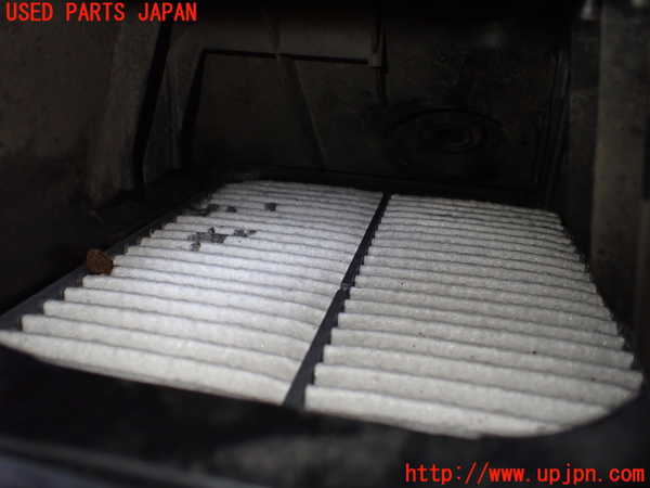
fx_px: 563
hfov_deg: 60.0
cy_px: 244
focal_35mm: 30
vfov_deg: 46.8
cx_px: 325
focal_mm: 5.4
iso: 400
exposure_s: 1/125
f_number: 2.3
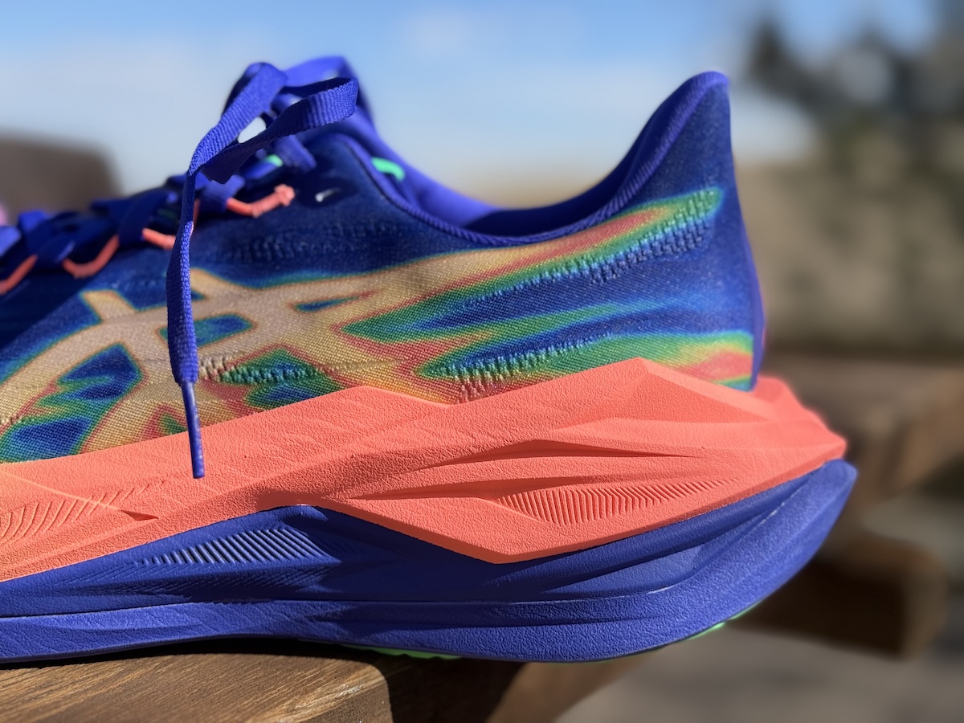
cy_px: 362
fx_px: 1337
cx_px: 482
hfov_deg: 39.7
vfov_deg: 30.3
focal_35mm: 48
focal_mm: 6.76
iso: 80
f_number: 1.78
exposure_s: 1/5208
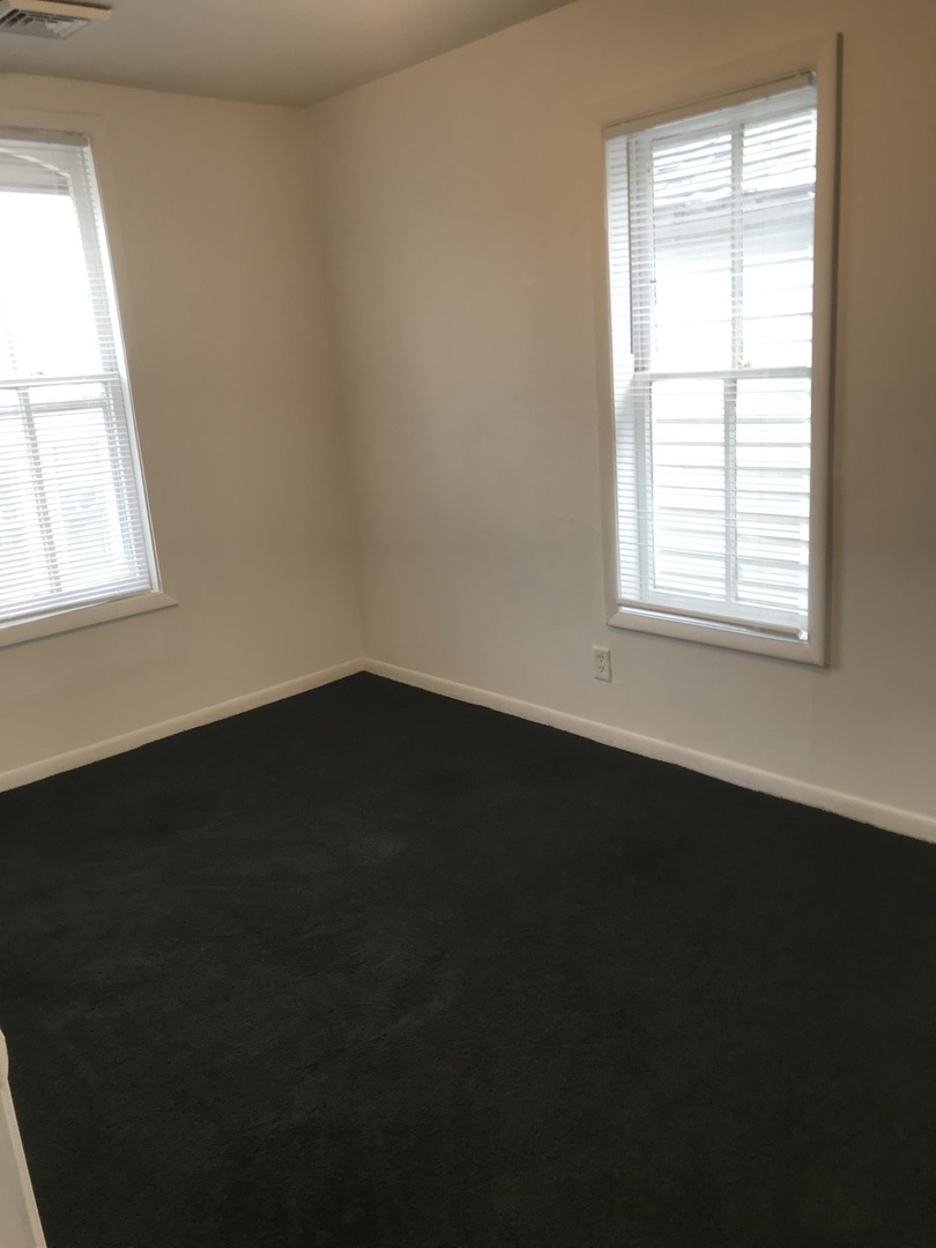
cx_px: 468
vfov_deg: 63.4
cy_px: 624
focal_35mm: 28
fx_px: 1009
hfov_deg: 49.7
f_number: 1.8
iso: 25
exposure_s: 1/40
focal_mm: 3.99
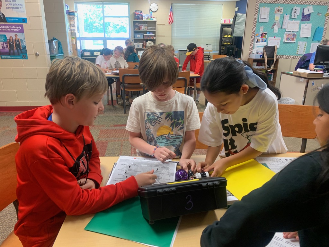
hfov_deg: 67.3
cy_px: 124
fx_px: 247
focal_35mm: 26
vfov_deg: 53.1
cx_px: 164
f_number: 1.8
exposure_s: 1/60
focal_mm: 4.25
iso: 160
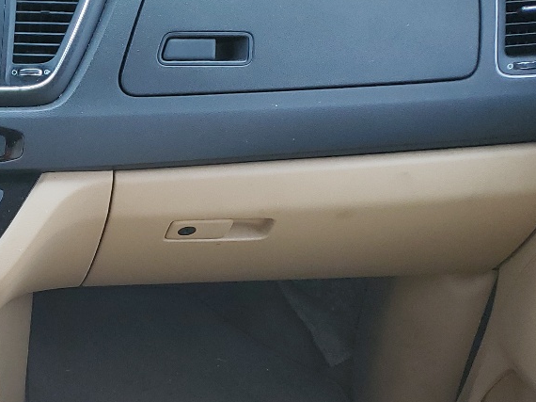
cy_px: 424
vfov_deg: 19.4
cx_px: -168
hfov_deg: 23.5
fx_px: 1130
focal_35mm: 73
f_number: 1.5
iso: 50
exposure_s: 1/189
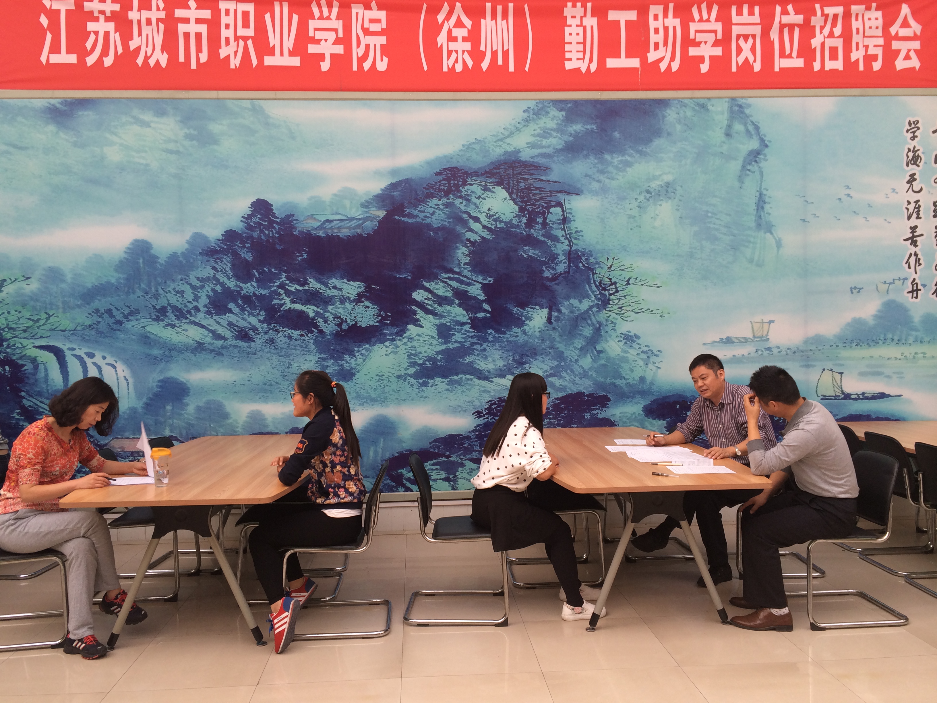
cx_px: 468
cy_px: 352
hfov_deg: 60.0
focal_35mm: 30
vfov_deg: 46.8
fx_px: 812
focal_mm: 4.12
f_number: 2.2
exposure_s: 1/120
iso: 40
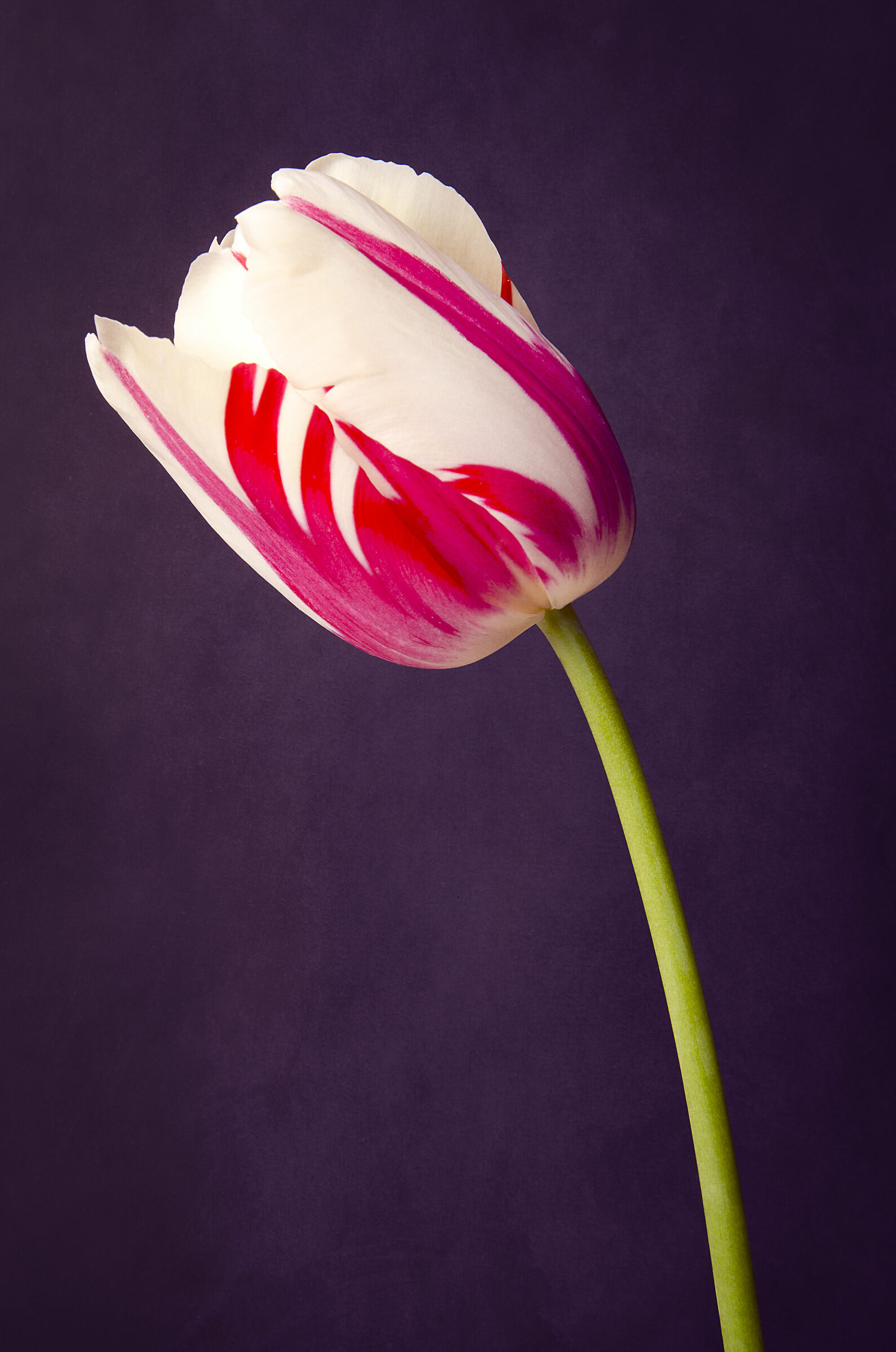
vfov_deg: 19.5
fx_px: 3937
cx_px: 448
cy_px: 676
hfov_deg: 13.0
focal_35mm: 105
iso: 200
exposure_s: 1/200
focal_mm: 70
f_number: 16
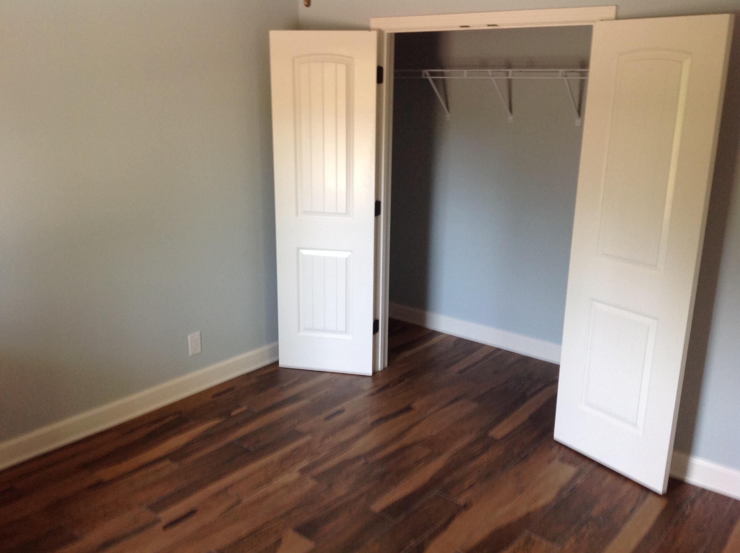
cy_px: 276
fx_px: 747
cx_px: 370
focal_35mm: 35
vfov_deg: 40.6
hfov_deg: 52.7
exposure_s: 1/15
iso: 100
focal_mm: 4.28
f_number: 2.4
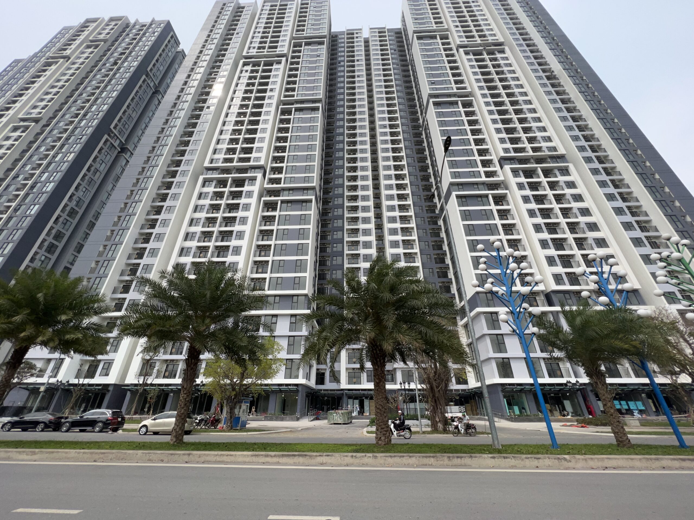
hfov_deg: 106.2
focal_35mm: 13
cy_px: 260
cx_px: 347
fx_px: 261
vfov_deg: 89.9
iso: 32
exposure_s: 1/1468
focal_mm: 1.57
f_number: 1.8
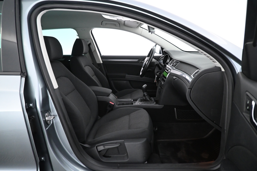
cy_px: 86
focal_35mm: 24
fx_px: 171
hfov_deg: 73.7
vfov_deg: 53.1
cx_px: 128
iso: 4000
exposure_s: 1/50
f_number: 3.5
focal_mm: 16
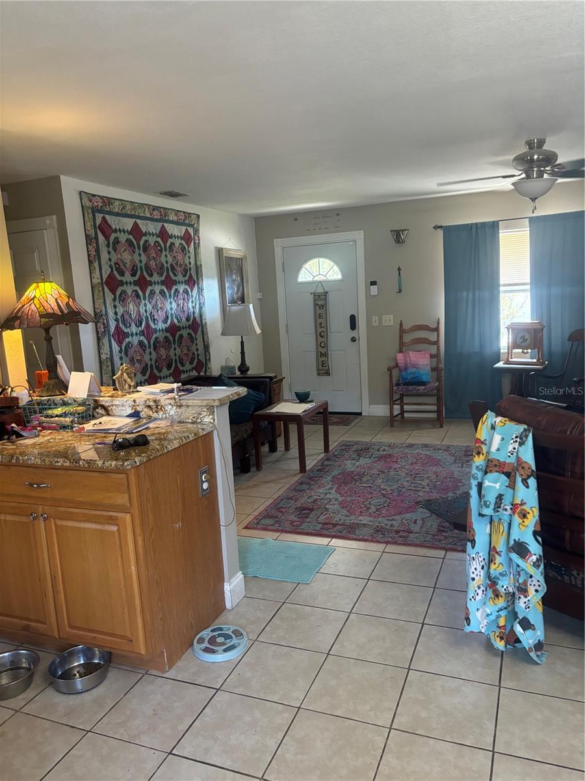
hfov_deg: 53.1
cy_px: 390
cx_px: 292
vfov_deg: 67.3
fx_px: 586
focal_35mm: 26
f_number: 1.6
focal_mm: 5.96
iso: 320
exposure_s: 1/60
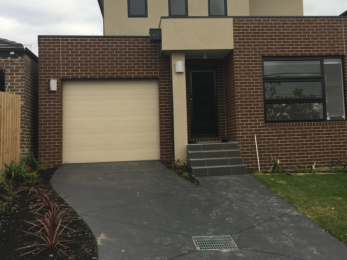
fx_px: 441
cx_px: 205
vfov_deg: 32.8
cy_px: 107
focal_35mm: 44
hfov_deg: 42.8
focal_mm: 4.15
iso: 25
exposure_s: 1/386
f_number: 2.2
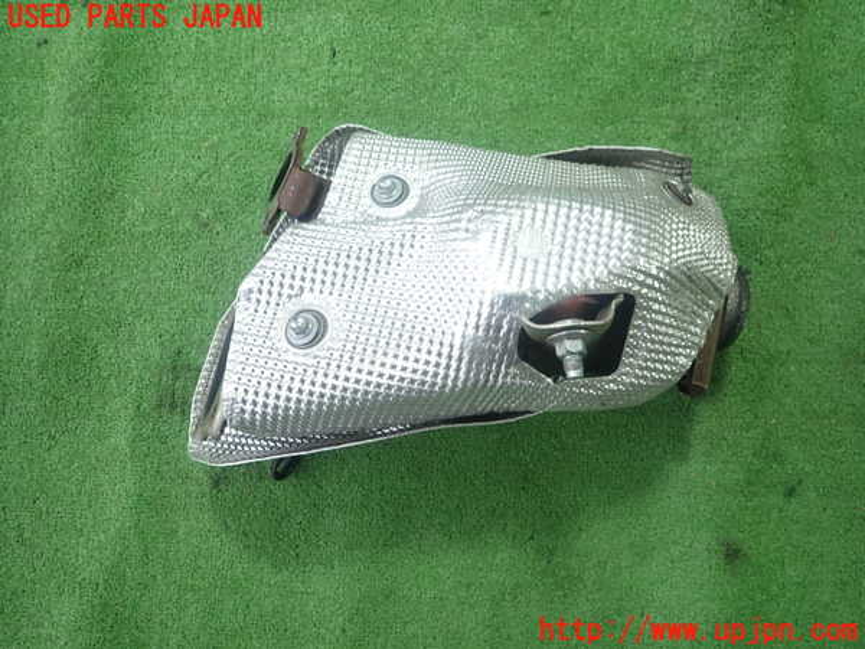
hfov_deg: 69.4
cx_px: 432
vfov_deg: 54.9
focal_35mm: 25
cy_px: 324
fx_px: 625
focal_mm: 4.5
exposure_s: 1/60
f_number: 2
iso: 160
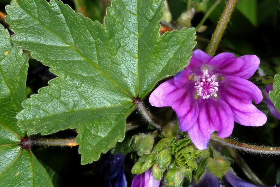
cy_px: 94
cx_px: 140
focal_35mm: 158
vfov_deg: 8.7
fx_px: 1226
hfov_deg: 13.0
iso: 160
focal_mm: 105
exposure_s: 1/250
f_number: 22
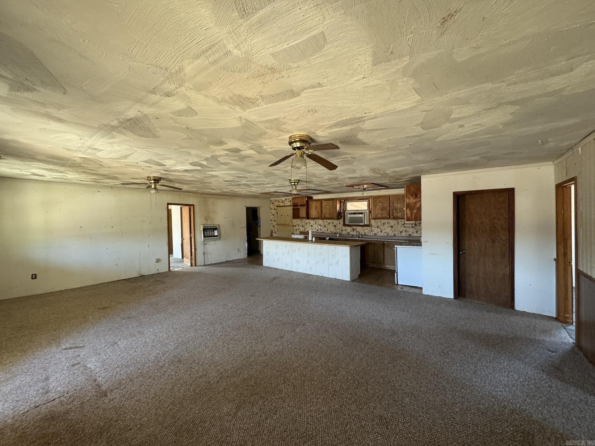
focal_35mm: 14
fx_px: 241
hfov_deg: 102.1
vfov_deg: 85.7
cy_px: 223
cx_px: 298
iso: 400
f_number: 2.2
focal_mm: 2.22
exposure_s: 1/60
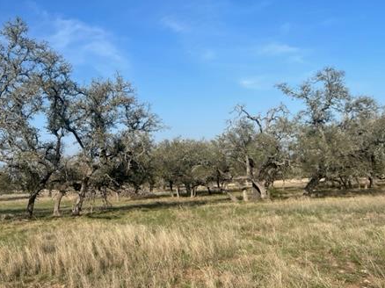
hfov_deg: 48.3
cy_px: 148
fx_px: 422
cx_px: 134
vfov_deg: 37.7
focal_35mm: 38
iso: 50
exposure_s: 1/4115
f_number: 1.5
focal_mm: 5.7
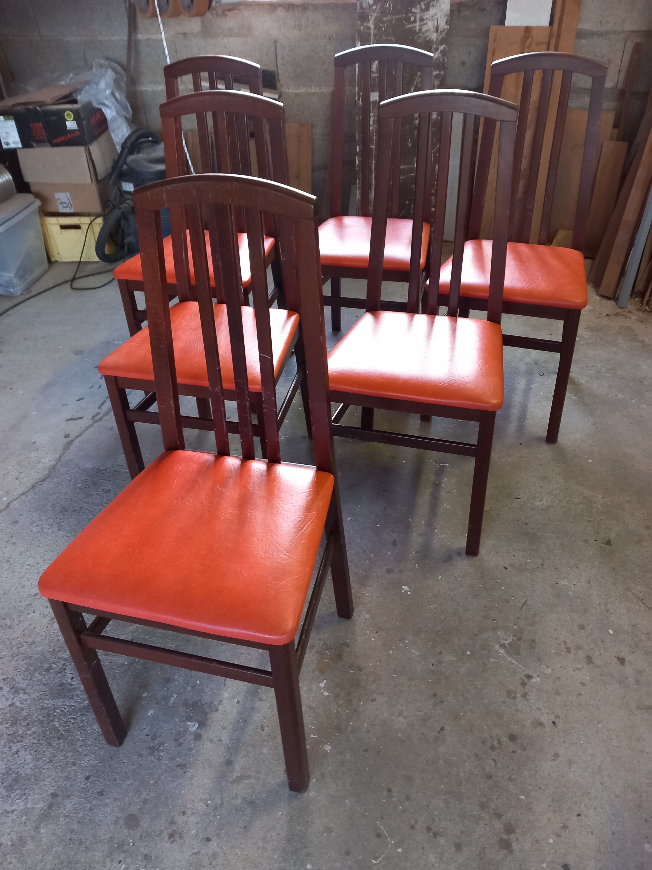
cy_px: 435
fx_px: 678
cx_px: 326
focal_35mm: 27
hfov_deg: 51.4
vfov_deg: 65.3
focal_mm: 4
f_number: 1.8
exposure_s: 1/33.3
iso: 250
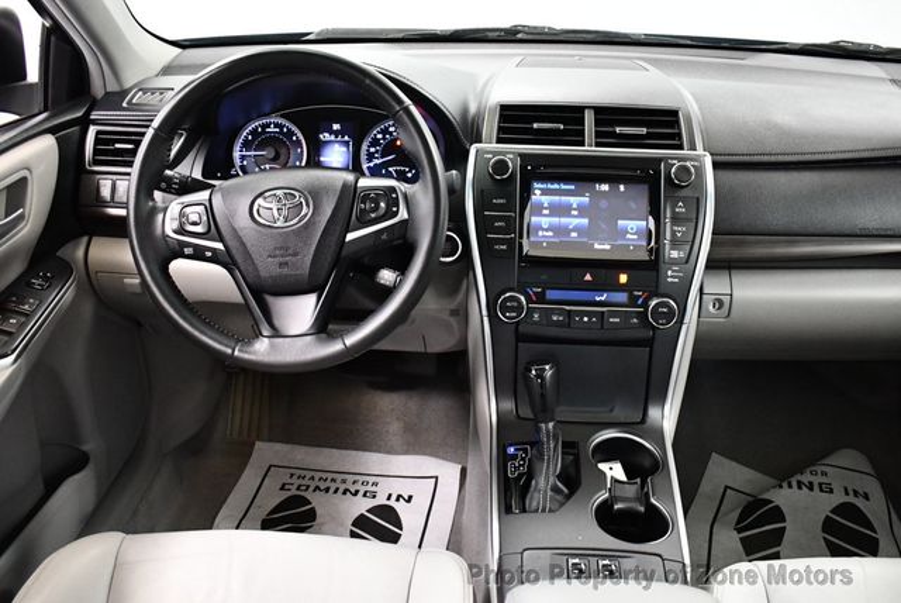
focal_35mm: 36
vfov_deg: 36.9
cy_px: 302
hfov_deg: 53.1
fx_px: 902
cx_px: 450
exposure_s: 1/60
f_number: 3.5
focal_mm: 18
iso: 3200
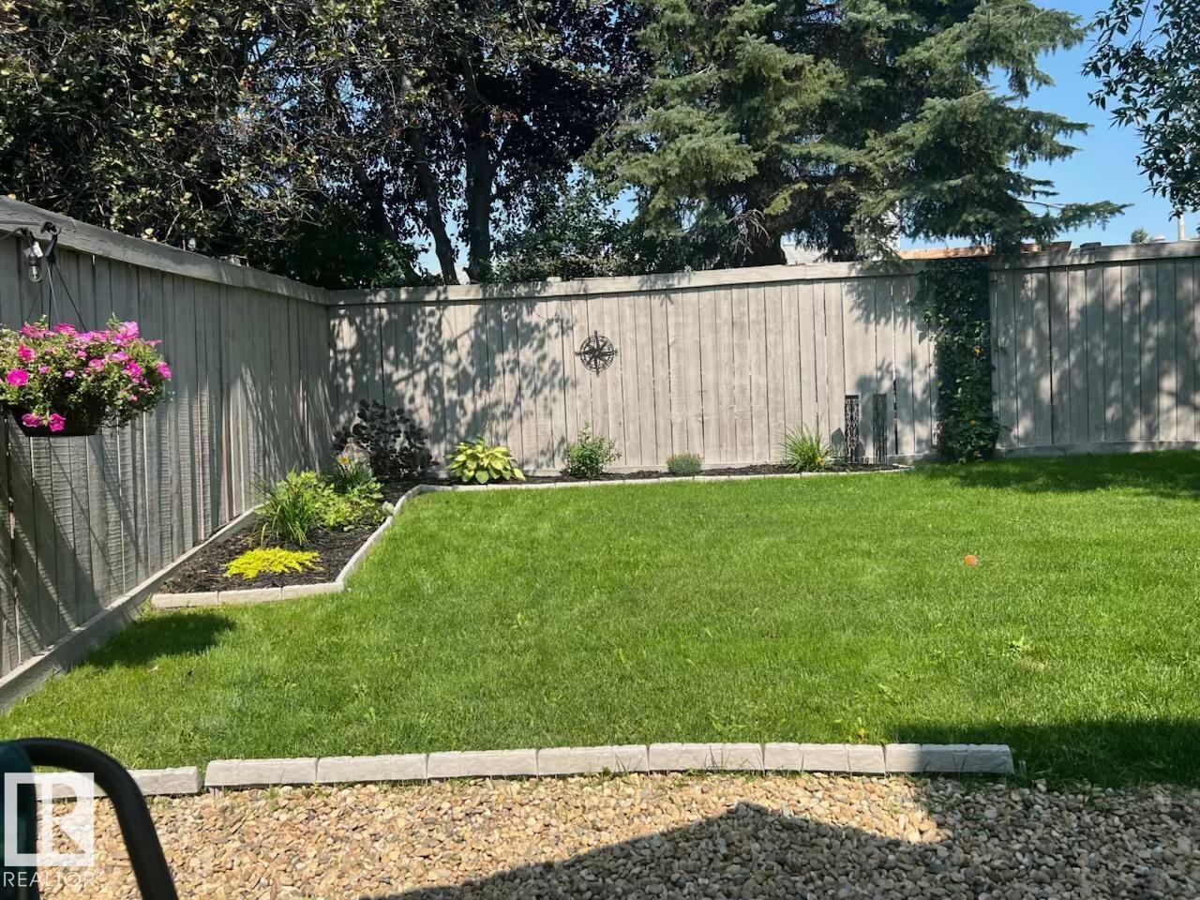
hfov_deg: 67.3
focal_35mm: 26
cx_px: 600
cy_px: 450
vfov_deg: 53.1
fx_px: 901
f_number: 1.5
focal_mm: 5.7
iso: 50
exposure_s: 1/2457
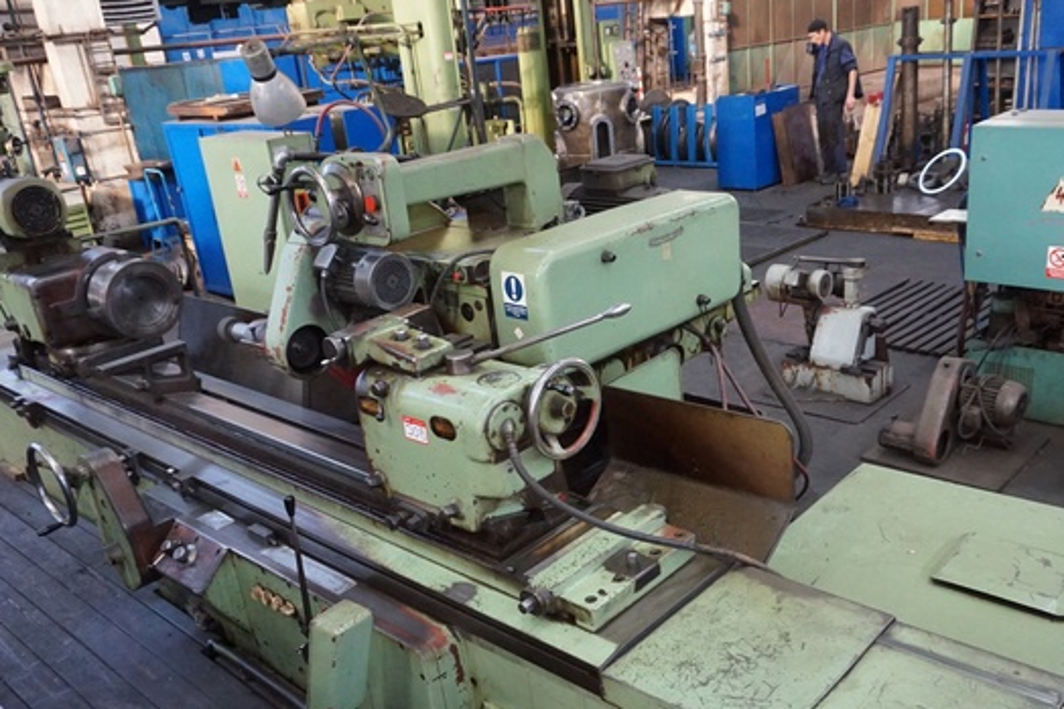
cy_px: 425
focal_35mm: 33
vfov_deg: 39.8
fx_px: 975
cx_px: 604
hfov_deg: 57.0
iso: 2500
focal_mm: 16
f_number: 3.5
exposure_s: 1/160
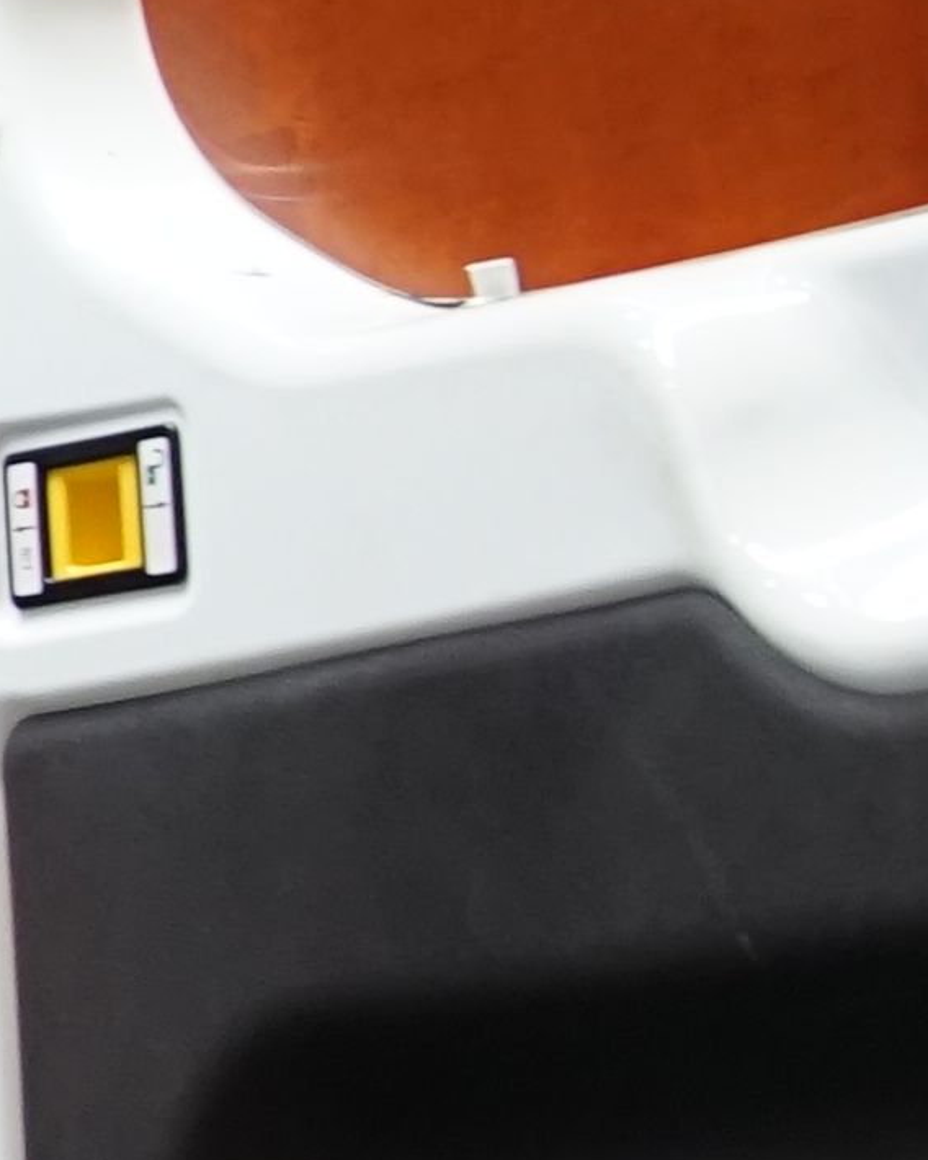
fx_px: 7896
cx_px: -2742
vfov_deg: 8.4
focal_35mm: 230
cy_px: 503
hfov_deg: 5.8
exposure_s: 1/30
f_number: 3.5
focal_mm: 29
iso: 1000
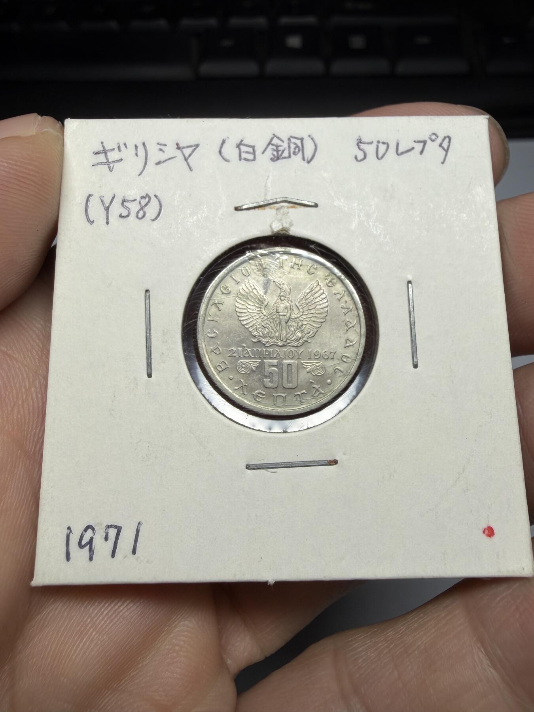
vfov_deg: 67.3
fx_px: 535
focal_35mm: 26
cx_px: 267
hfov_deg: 53.1
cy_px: 356
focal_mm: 2.22
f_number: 2.2
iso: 40
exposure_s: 1/297
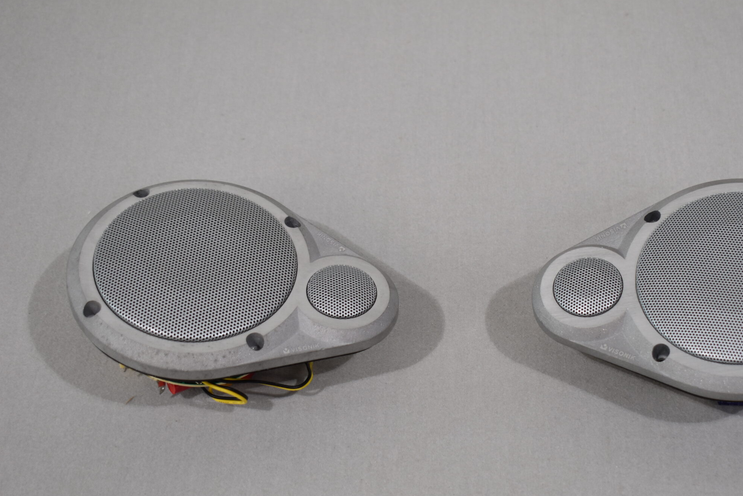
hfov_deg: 30.4
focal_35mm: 66
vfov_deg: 20.6
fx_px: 1362
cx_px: 473
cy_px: 319
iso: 360
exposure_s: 1/125
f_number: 5.6
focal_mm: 34
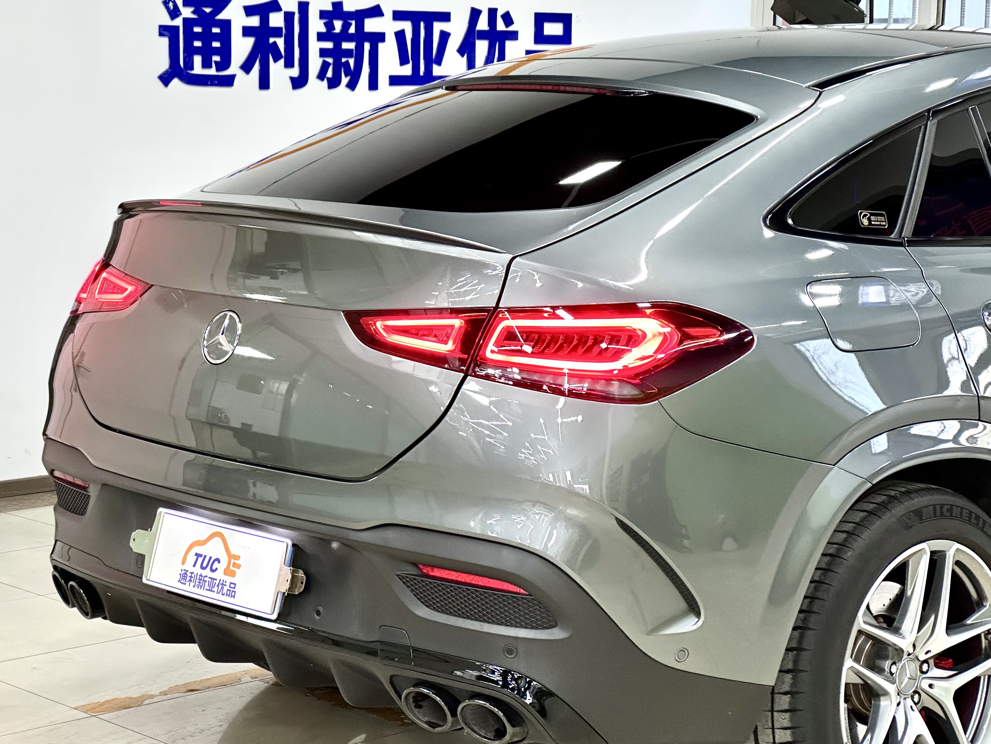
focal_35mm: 77
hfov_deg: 25.3
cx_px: 496
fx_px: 2205
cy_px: 372
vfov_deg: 19.1
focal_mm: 9
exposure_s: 1/34
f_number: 2.8
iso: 500
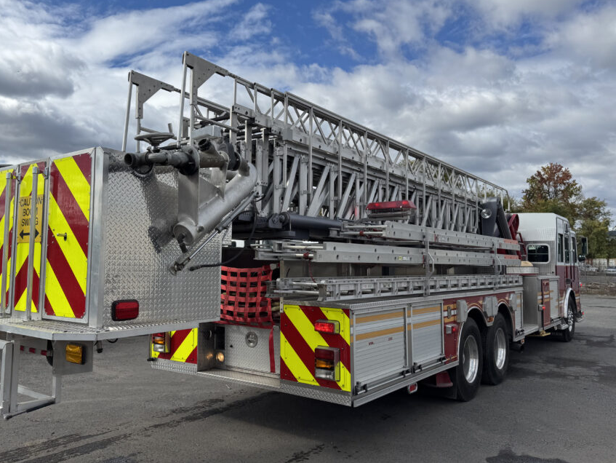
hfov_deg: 61.4
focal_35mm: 29
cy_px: 220
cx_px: 267
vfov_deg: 48.2
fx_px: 516
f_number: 1.78
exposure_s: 1/6410
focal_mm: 6.76
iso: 80
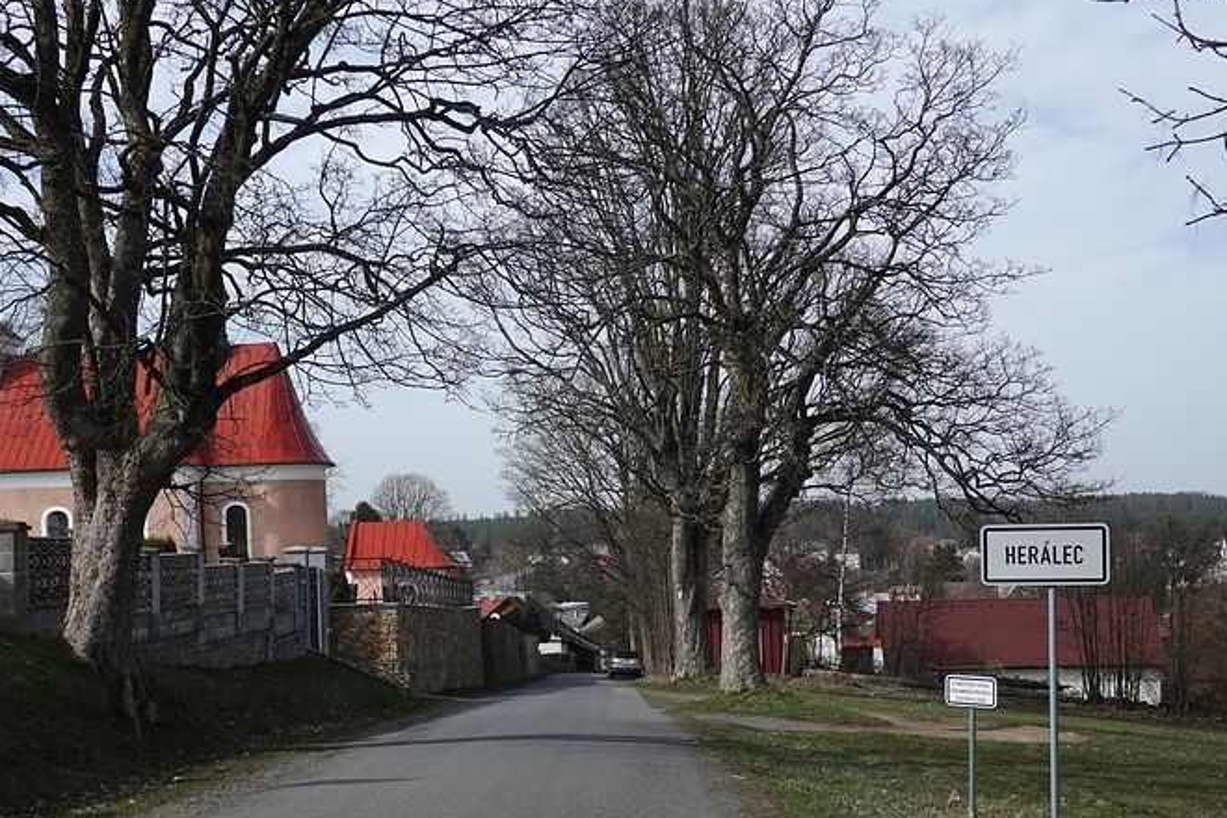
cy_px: 520
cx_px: 390
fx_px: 1806
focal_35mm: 53
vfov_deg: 25.4
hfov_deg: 37.0
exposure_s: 1/1600
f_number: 3.5
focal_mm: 13.03
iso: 125
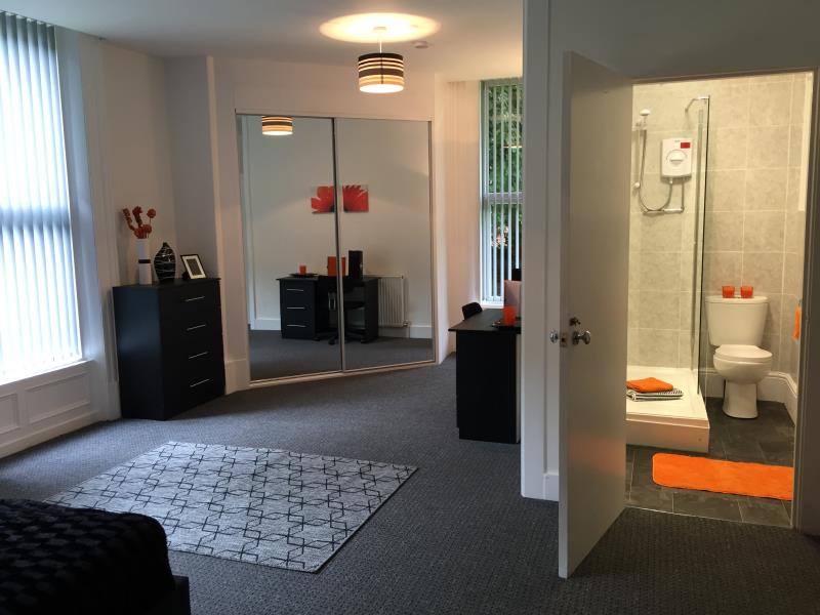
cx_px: 410
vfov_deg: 48.2
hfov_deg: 61.7
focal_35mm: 29
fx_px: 687
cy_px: 308
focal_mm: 4.15
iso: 100
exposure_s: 1/33
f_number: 2.2
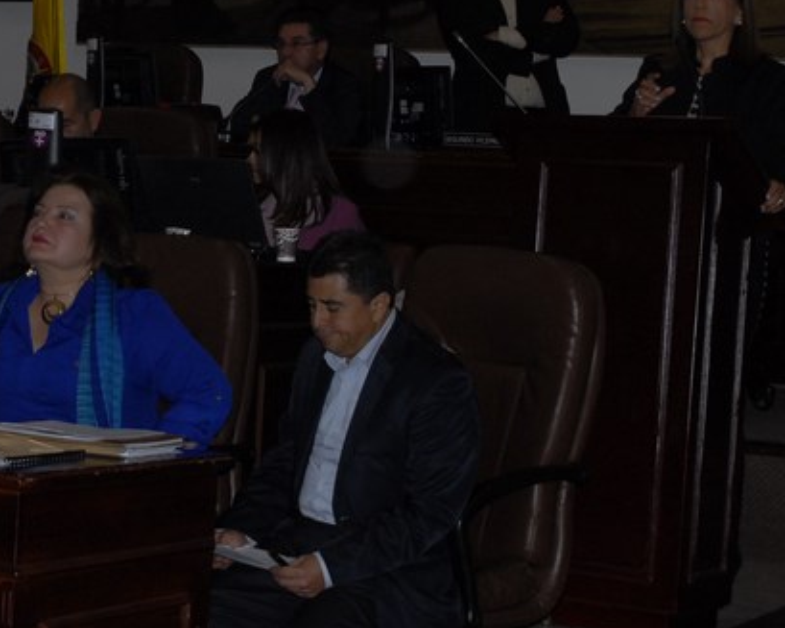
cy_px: 119
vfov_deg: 15.0
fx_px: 2369
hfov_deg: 18.7
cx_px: 177
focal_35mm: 102
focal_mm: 34
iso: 400
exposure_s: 1/100
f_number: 7.1
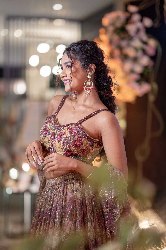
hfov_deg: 16.1
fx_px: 588
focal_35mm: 85
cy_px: 125
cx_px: 83
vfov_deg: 23.9
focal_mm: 85
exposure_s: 1/250
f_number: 1.4
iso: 640
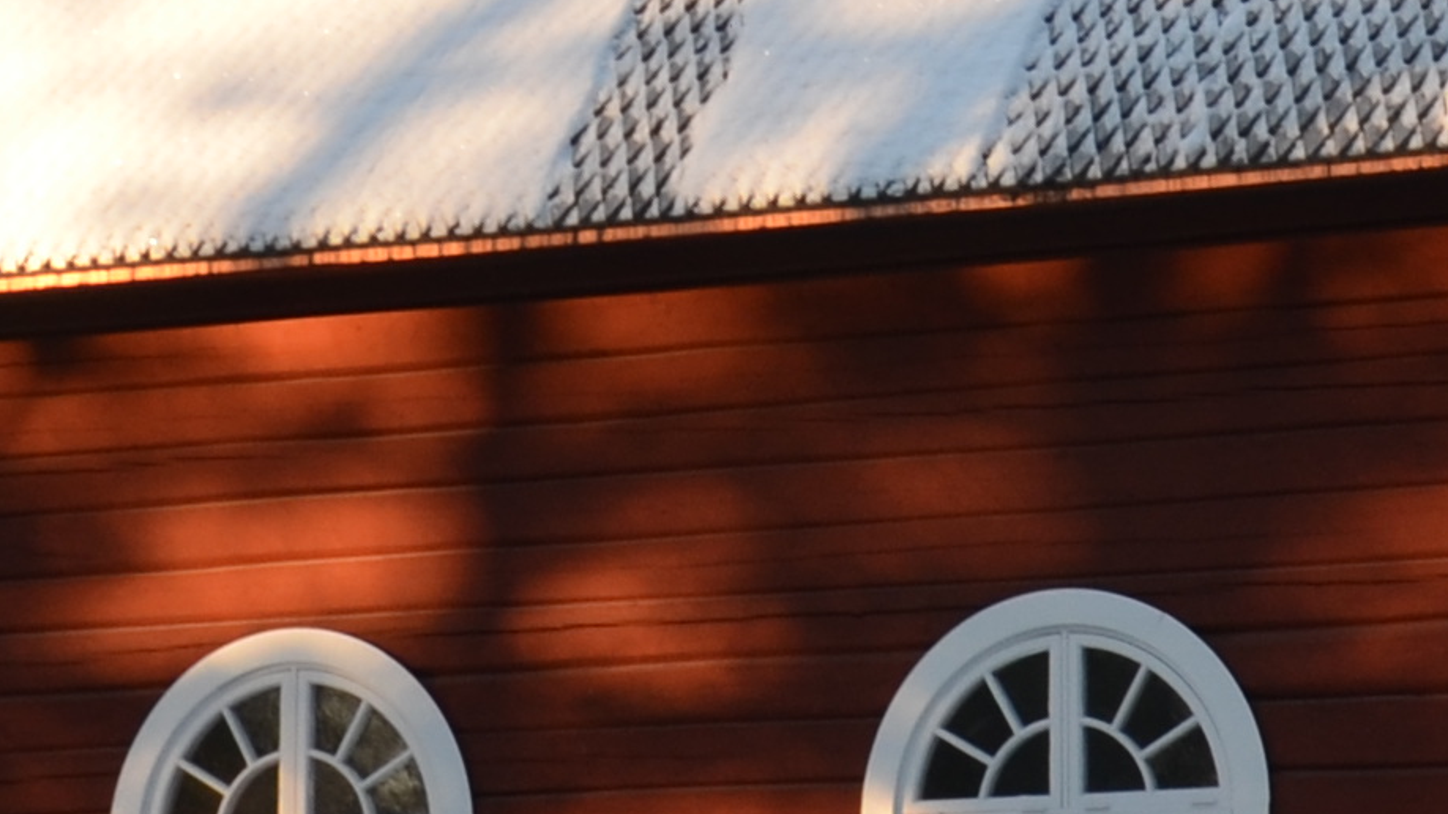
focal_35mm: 177
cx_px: 738
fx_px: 6787
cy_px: 155
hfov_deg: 12.2
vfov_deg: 6.9
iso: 200
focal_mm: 21
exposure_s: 1/125
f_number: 5.6
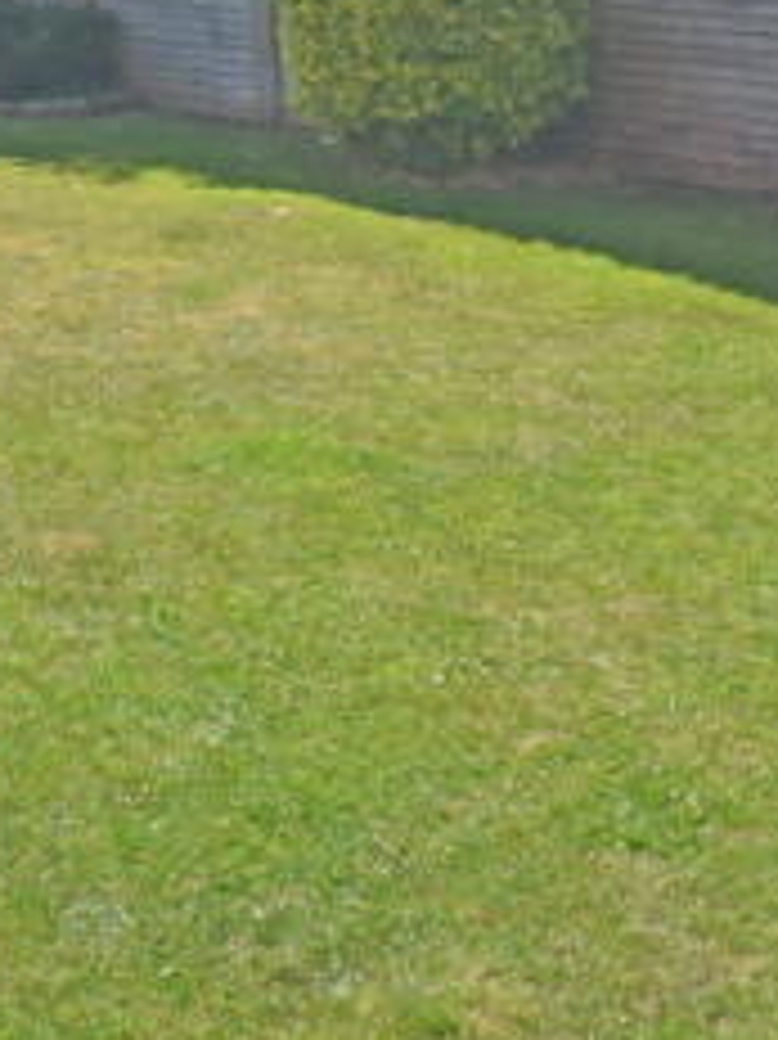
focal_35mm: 64
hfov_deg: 22.8
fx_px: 1920
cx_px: 229
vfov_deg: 26.7
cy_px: -218
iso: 100
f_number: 9
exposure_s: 1/200
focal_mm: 10
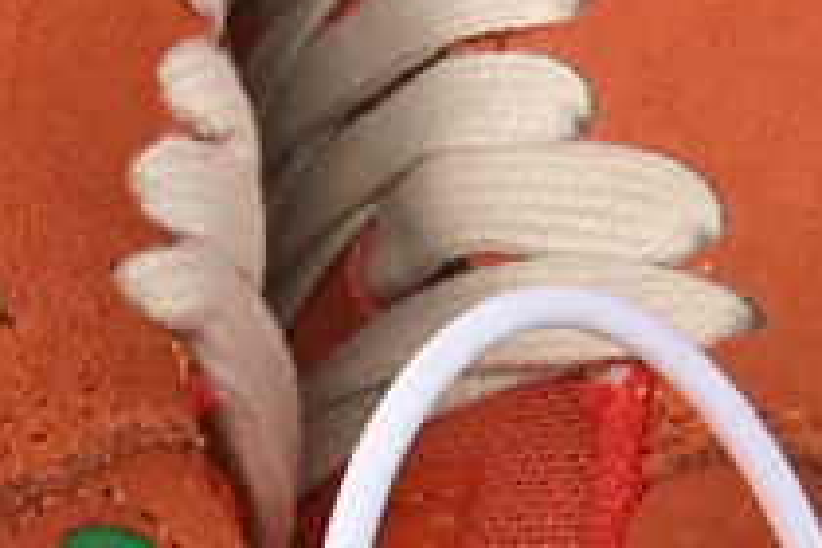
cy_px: 898
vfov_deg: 9.6
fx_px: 3151
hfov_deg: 12.9
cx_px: -822
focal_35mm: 138
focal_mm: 3.3
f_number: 2.4
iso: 40
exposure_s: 1/100
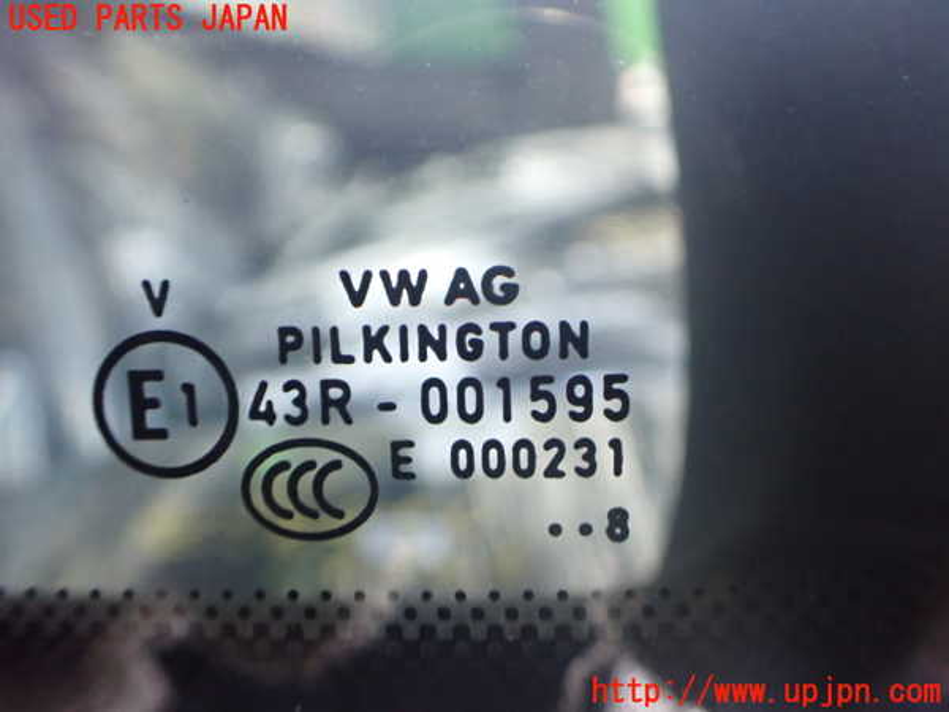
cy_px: 356
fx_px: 822
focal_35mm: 30
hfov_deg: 60.0
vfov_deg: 46.8
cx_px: 474
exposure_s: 1/30
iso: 800
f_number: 2.3
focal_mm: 5.4
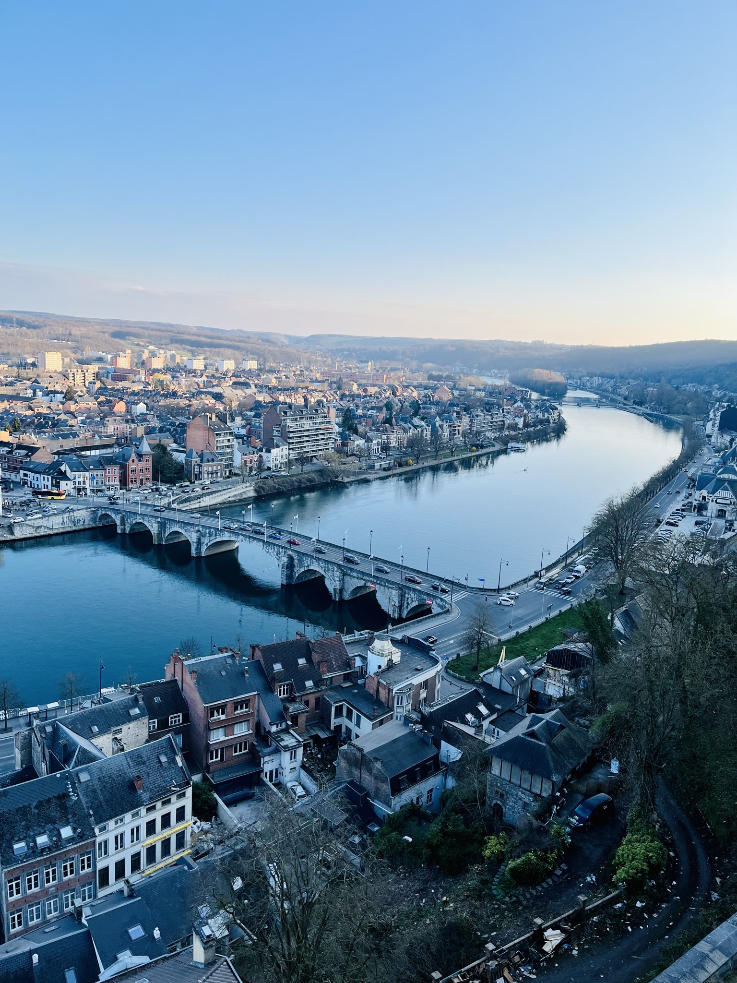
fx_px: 738
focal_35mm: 26
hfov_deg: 53.1
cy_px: 492
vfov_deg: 67.3
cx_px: 368
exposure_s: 1/1372
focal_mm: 5.1
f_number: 1.6
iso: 50
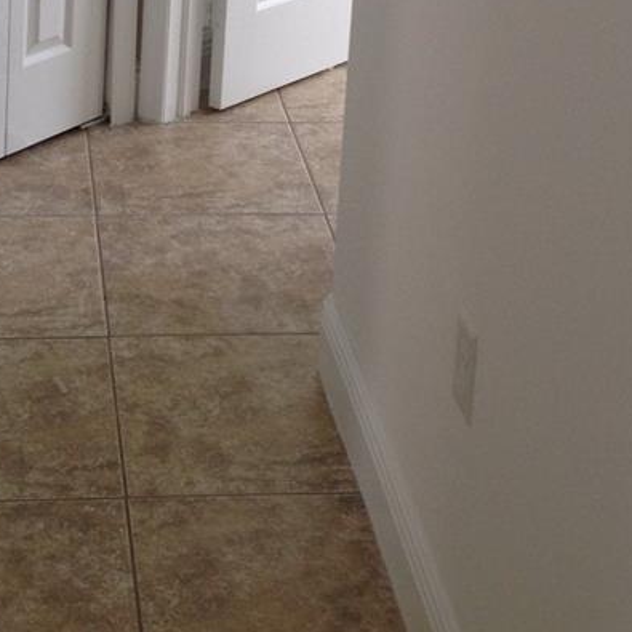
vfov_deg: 17.6
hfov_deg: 18.4
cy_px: -134
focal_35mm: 94
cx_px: 210
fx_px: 1942
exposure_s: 1/25
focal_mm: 4.28
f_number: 2.4
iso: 50
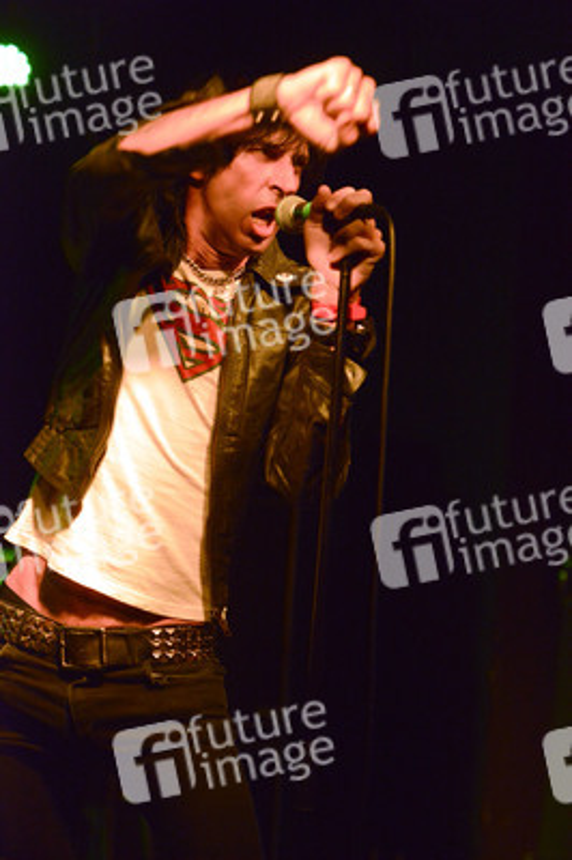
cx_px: 286
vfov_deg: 28.9
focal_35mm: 70
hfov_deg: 19.4
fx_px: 1671
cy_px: 430
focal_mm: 70
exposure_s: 1/250
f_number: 2.8
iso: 6400
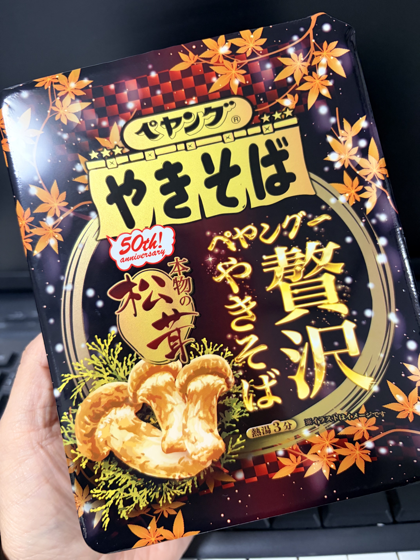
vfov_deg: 67.3
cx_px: 210
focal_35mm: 26
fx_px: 421
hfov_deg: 53.1
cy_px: 280
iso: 250
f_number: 1.6
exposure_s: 1/60
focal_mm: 5.96
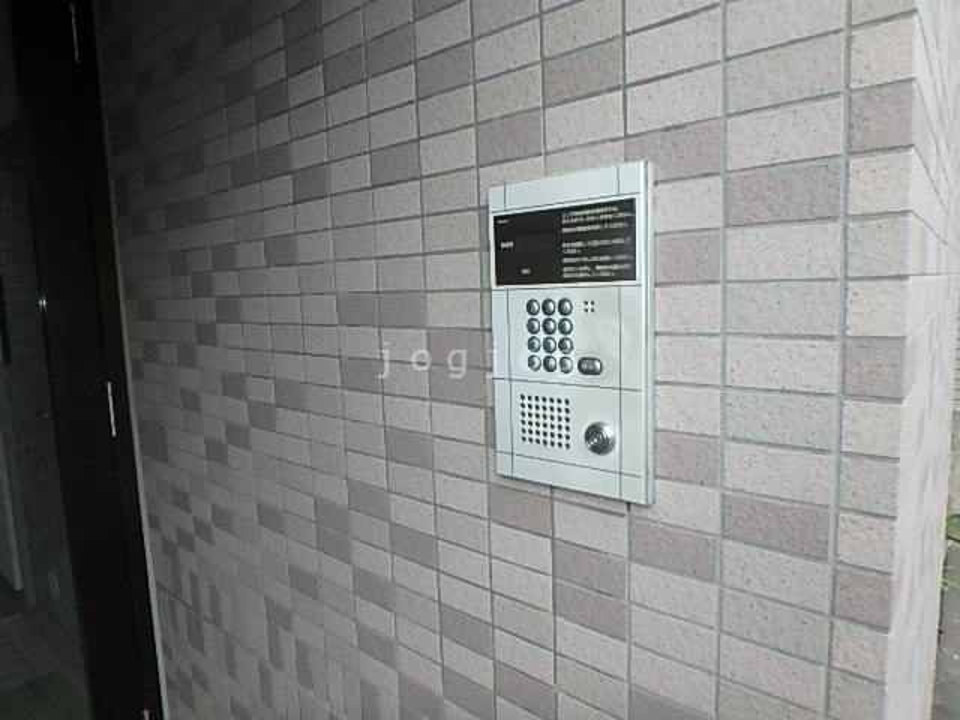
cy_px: 360
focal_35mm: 21
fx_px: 582
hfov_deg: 79.0
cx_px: 480
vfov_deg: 63.4
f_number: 3.5
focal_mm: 3.7
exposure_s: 1/125
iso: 125
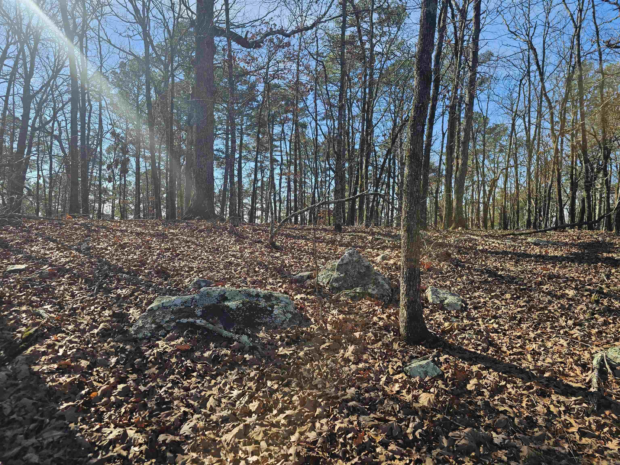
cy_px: 232
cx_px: 310
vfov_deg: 58.9
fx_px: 412
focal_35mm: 23
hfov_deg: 73.9
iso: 10
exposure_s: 1/296
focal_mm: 6.3
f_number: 1.7
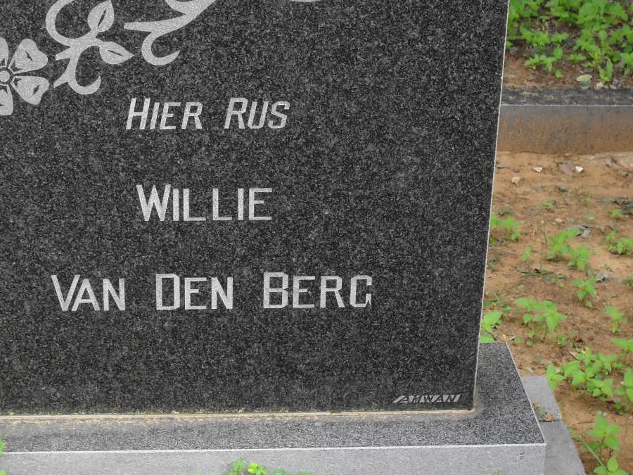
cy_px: 184
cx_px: 254
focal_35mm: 88
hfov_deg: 22.2
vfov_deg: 16.8
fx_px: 1609
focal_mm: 11.7
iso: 100
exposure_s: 1/60
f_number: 4.6
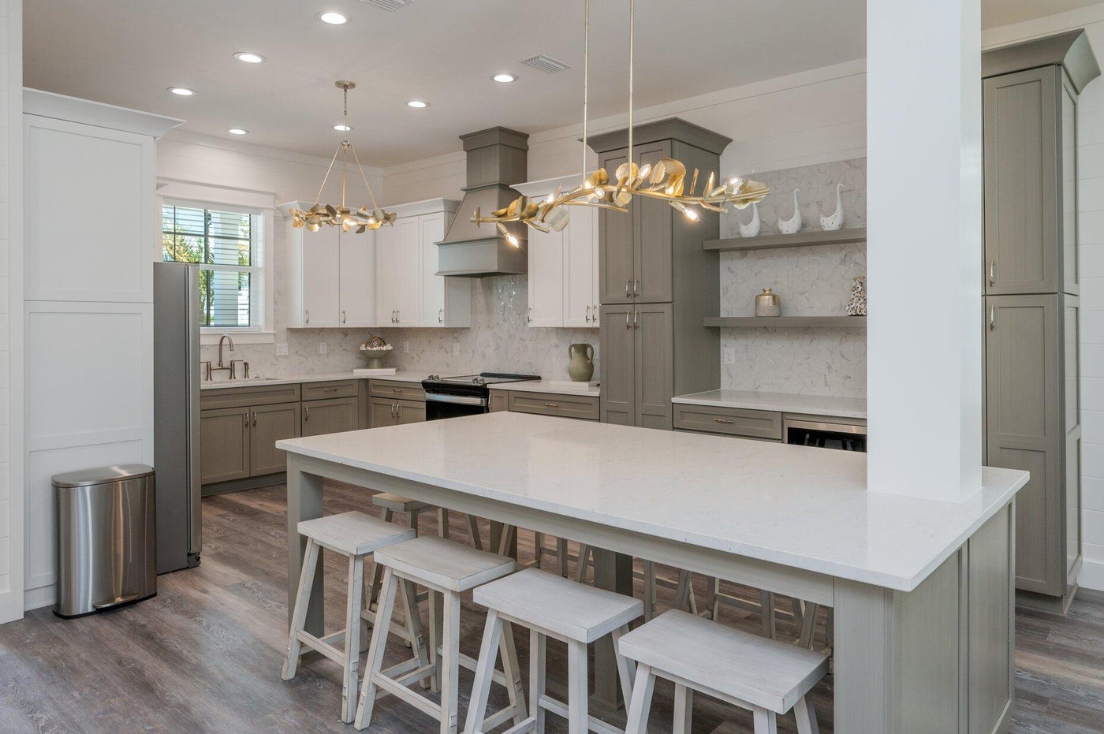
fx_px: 691
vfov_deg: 55.9
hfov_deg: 77.2
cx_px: 584
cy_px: 344
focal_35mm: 23
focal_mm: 20.5
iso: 320
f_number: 9
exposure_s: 1/30
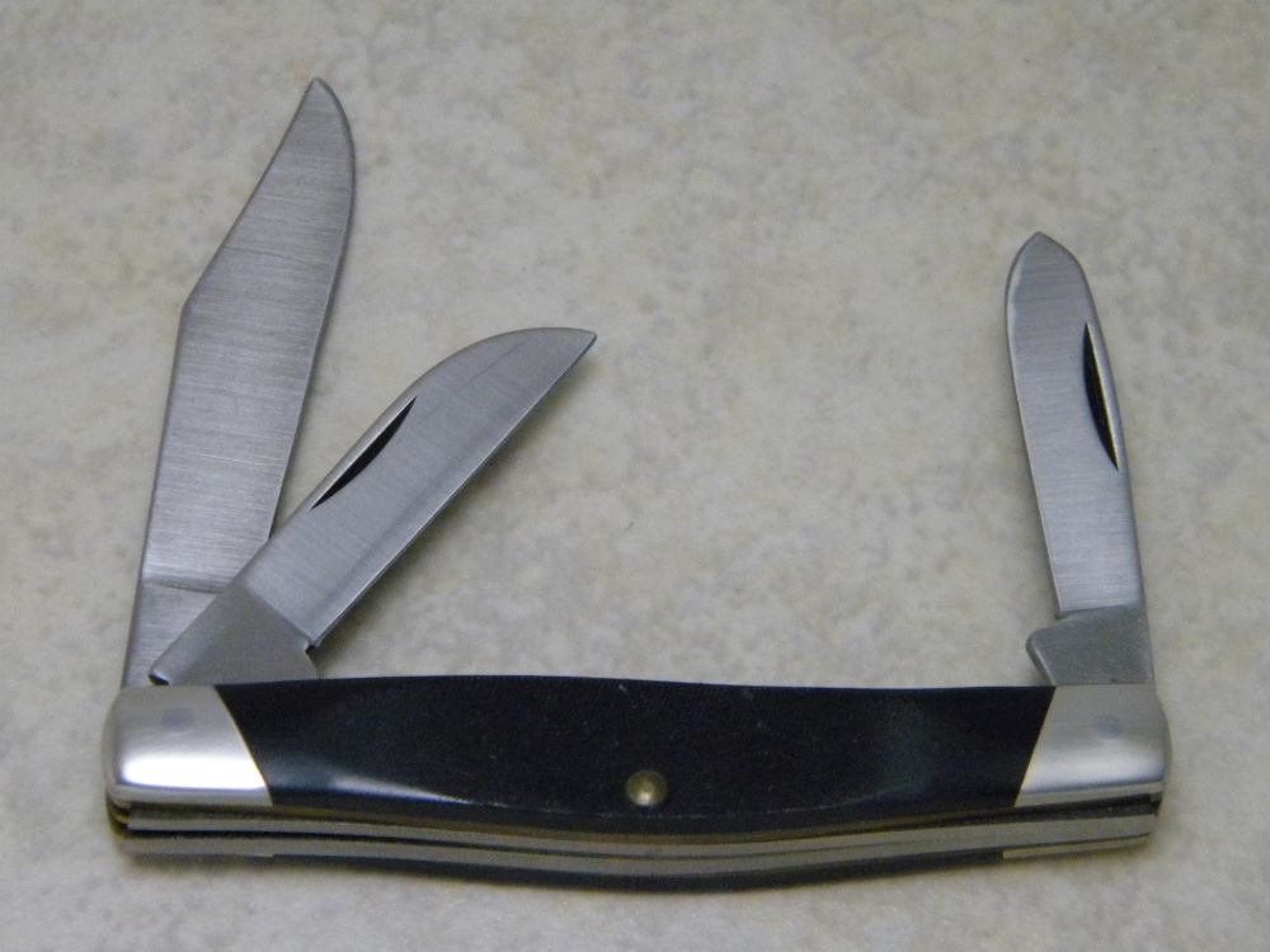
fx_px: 3852
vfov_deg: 14.1
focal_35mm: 105
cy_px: 476
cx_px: 635
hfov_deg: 18.7
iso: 800
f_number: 4.7
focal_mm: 19
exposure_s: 1/57.5
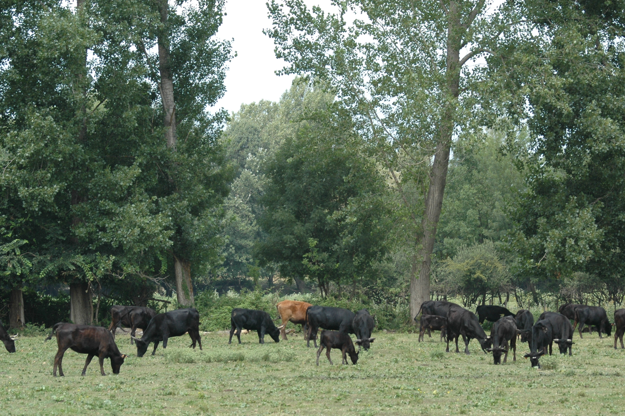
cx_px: 288
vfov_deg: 9.6
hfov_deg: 14.5
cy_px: 243
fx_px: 2463
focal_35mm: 142
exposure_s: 1/250
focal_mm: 80
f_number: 8
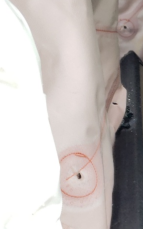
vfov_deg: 21.1
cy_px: 213
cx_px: 333
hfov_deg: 11.5
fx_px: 598
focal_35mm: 96
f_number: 1.5
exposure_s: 1/120
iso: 52
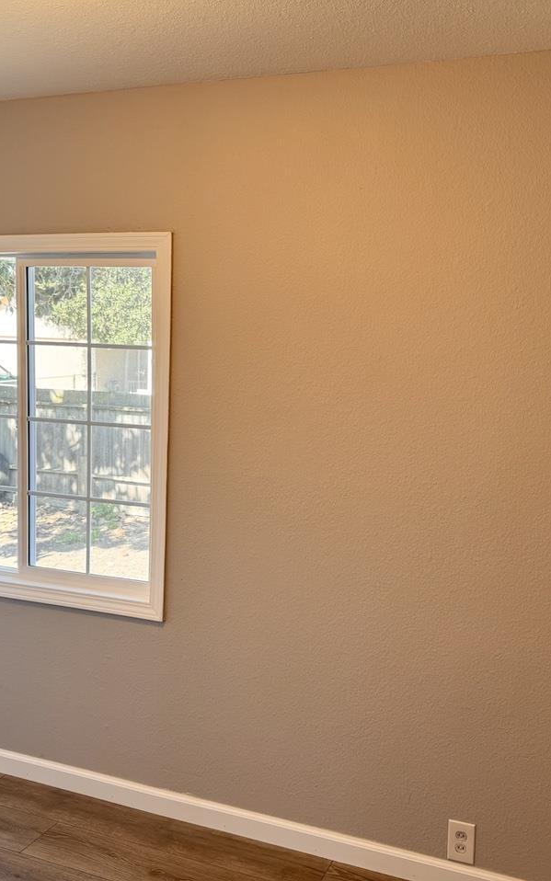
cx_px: 306
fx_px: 817
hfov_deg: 37.2
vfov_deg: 56.7
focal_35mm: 34
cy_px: 440
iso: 125
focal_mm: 6.76
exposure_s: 1/120
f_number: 1.78
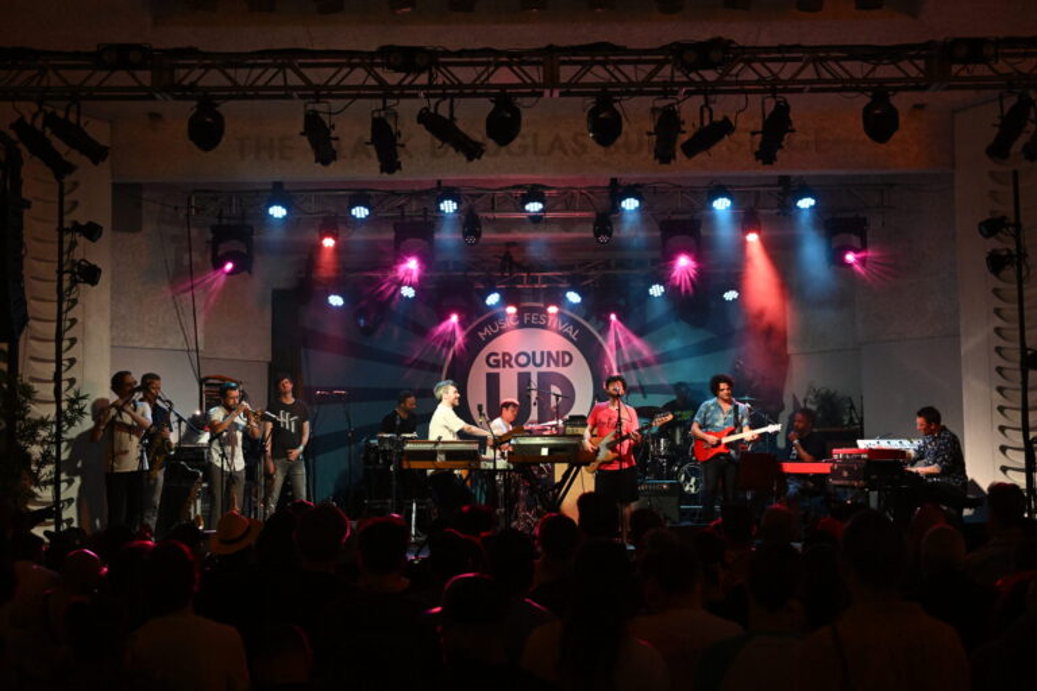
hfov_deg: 42.7
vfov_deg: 29.2
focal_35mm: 46
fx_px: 1325
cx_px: 518
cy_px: 346
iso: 8000
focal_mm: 46
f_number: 4
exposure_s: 1/200
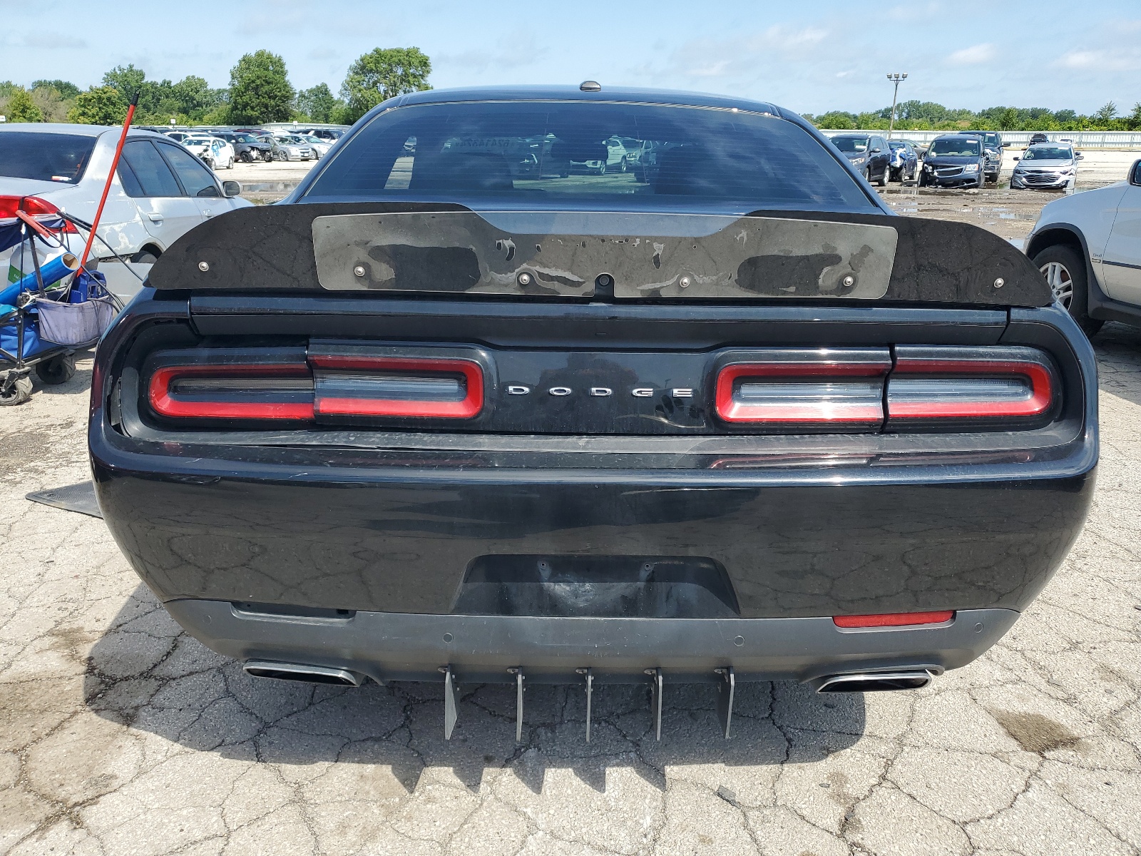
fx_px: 857
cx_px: 570
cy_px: 428
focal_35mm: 26
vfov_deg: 53.1
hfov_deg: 67.3
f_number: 1.5
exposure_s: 1/2000
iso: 50
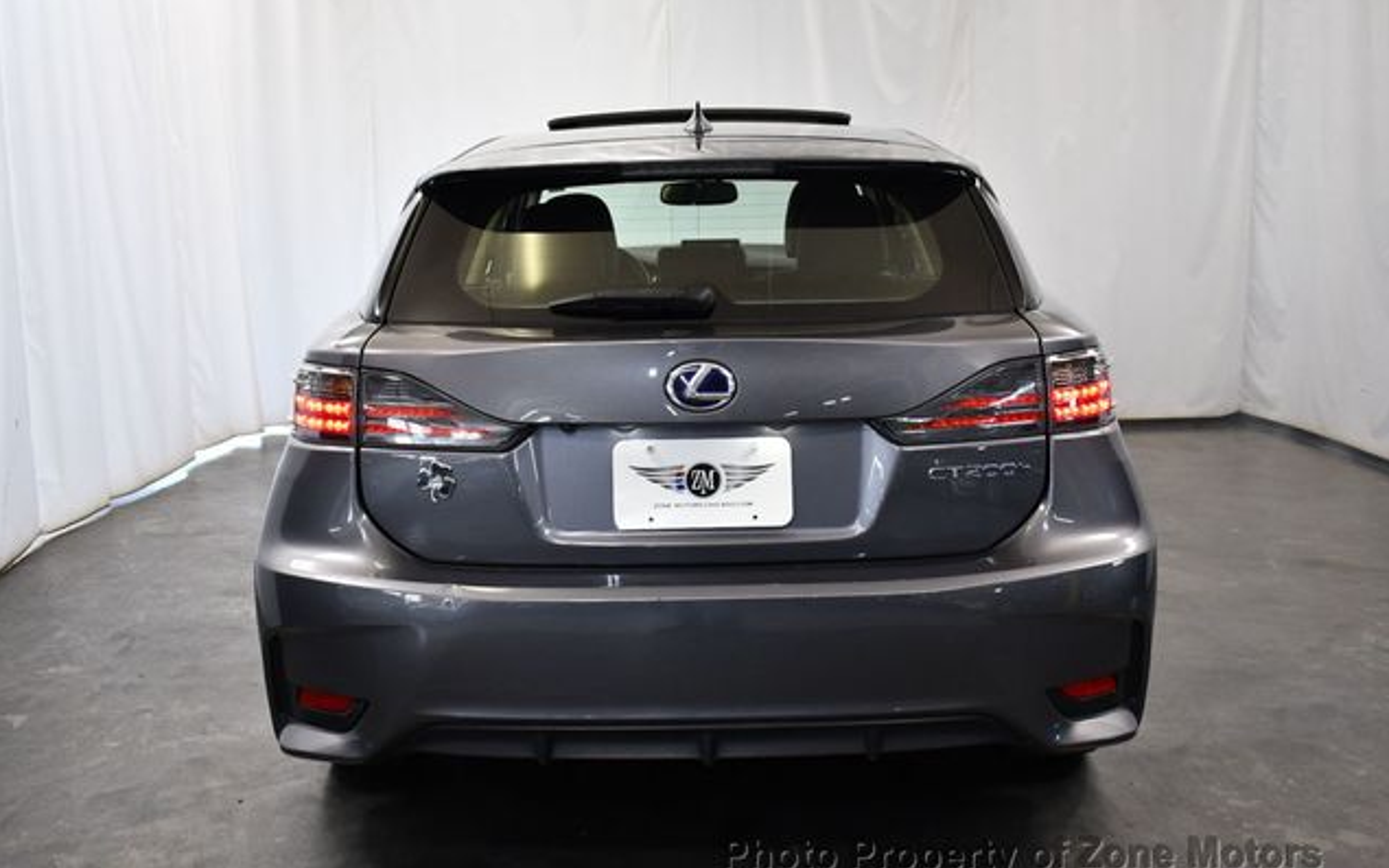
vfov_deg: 34.4
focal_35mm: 37
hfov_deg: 52.7
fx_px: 1401
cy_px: 429
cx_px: 696
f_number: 3.5
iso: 800
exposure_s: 1/160
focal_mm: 18
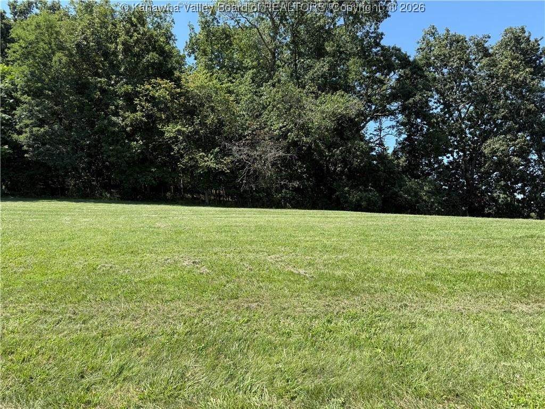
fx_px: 378
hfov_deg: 71.6
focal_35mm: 24
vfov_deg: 56.8
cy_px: 204
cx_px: 272
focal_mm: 6.76
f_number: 1.78
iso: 80
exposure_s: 1/1812
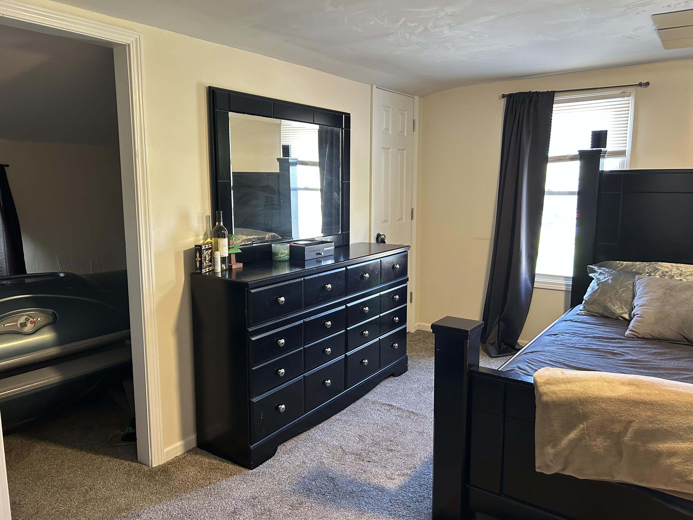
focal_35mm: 26
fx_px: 521
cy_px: 260
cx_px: 346
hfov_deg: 67.3
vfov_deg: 53.1
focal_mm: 5.7
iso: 250
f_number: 1.5
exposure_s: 1/60
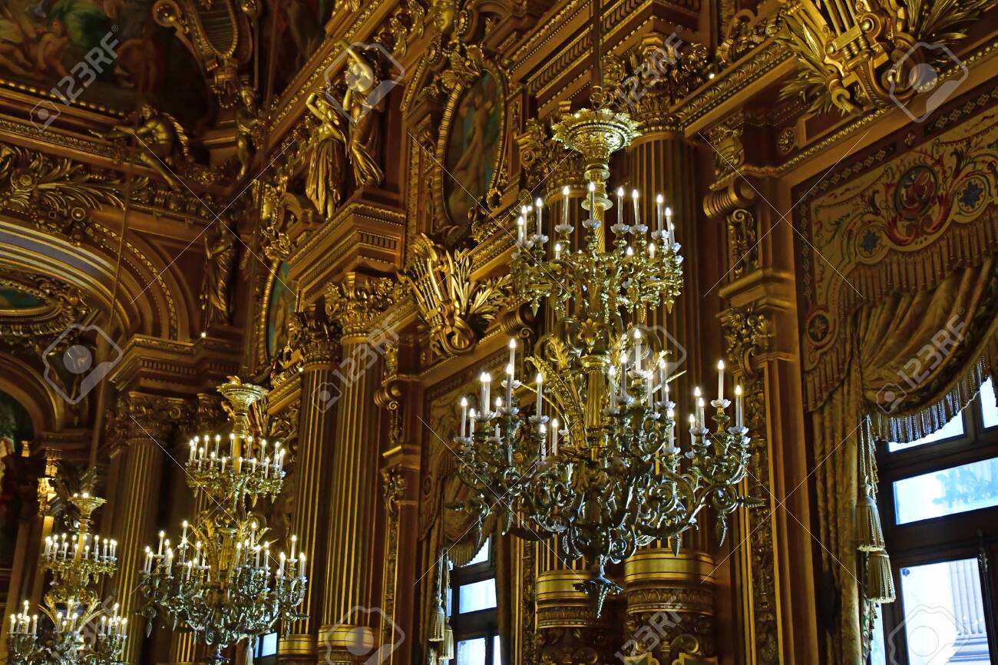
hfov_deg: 43.6
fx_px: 1247
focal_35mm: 45
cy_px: 332
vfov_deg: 29.8
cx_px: 499
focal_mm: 30
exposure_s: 1/80
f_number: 9
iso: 5000
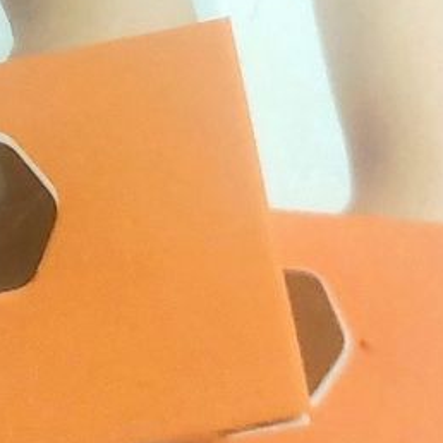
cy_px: -276
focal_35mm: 136
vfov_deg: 12.1
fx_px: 1969
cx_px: -215
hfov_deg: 12.2
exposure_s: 1/120
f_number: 1.8
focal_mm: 5.23
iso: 320
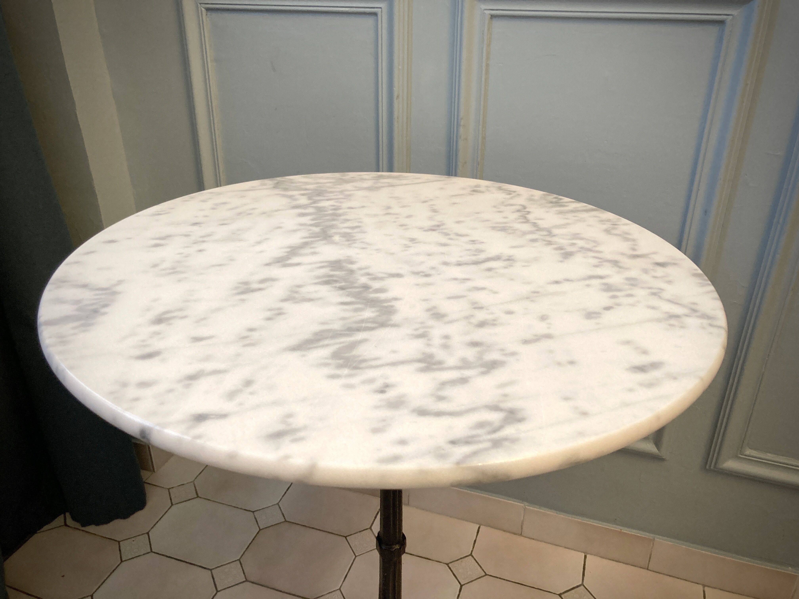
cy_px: 300
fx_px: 646
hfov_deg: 63.4
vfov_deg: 49.7
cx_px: 400
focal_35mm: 28
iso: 160
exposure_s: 1/50
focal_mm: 3.99
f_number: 1.8
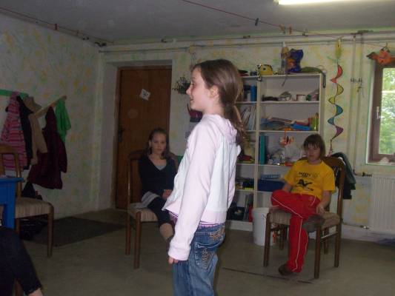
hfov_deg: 47.9
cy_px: 148
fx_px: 445
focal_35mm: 39
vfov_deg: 36.8
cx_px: 198
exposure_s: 1/60
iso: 200
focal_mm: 6.4
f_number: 3.9
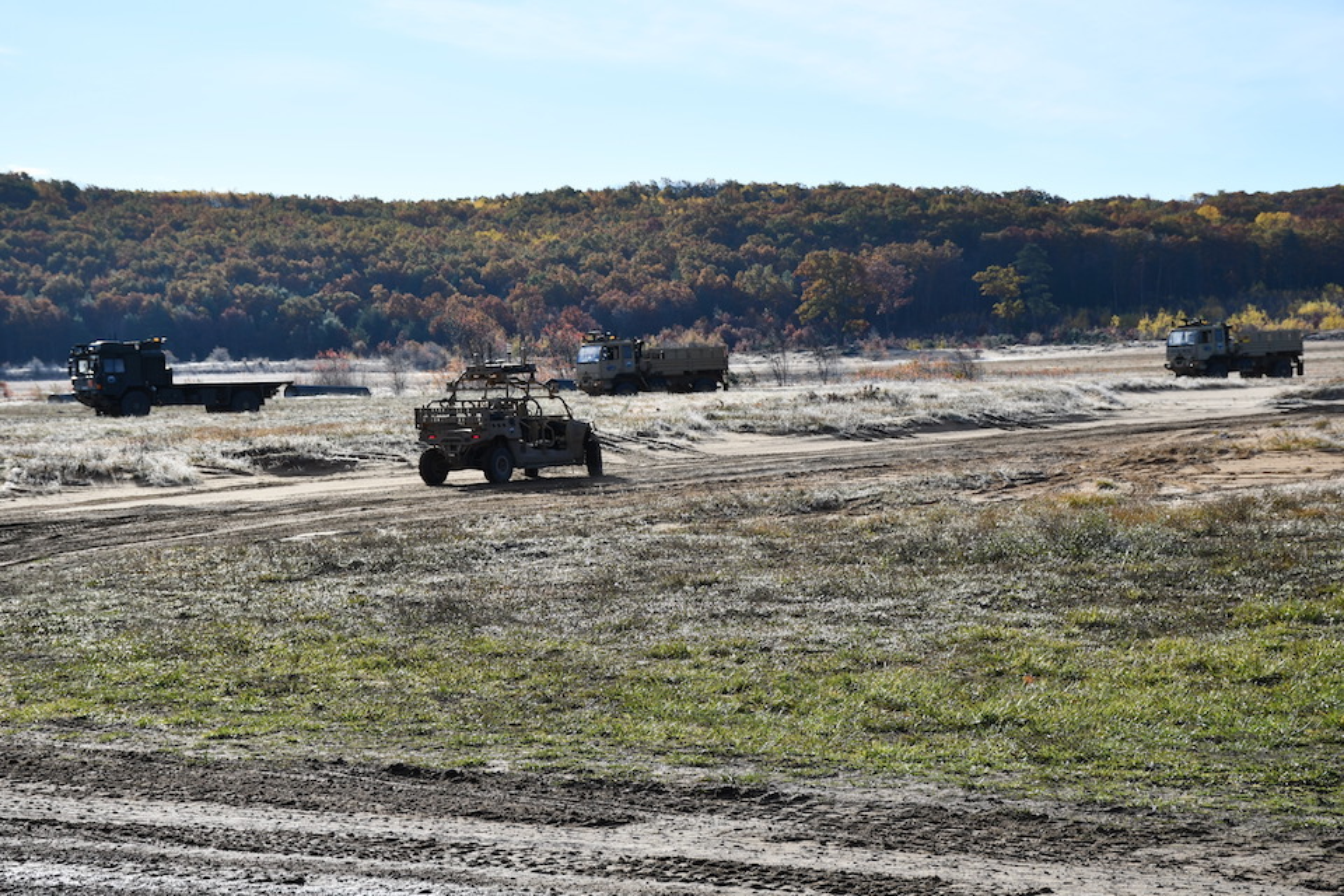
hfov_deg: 24.2
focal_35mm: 84
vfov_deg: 16.3
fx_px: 3136
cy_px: 448
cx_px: 672
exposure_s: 1/500
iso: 160
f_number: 8
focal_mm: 56
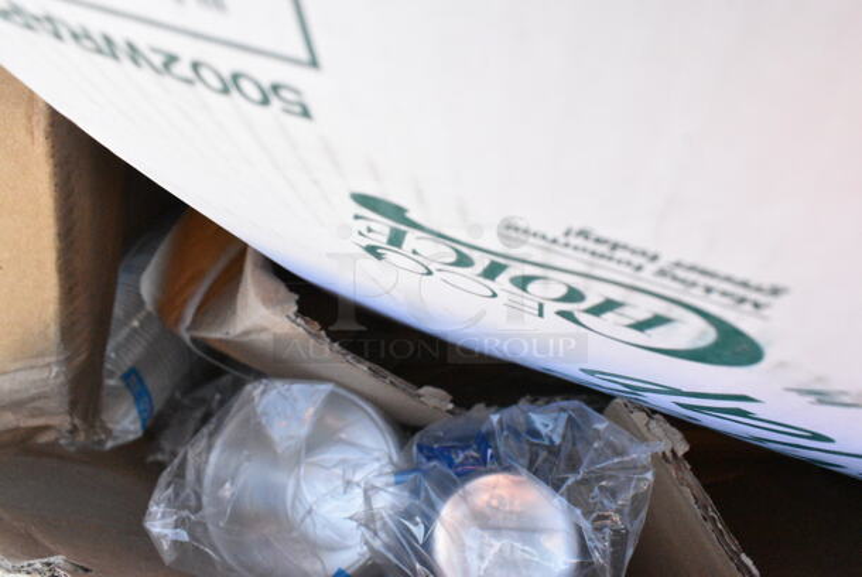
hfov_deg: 61.9
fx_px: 719
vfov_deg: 43.7
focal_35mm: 30
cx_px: 431
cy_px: 288
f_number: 10
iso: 6400
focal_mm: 20
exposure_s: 1/640
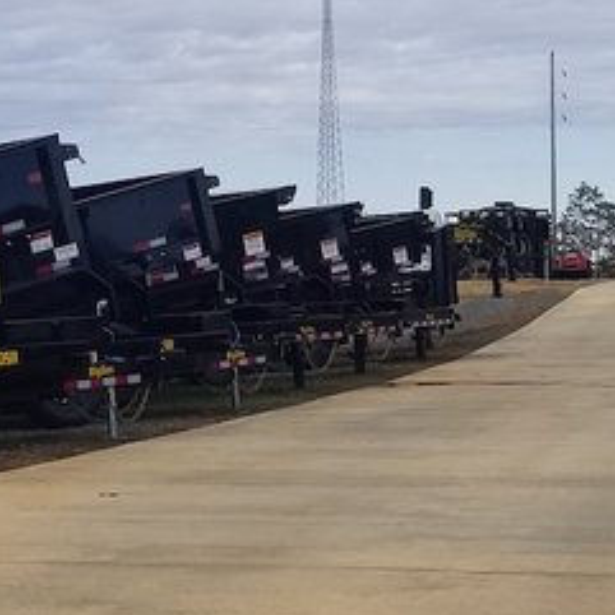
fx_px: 1628
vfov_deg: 21.3
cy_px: 196
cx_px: -8
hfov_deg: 20.7
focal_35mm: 81
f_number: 1.7
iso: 50
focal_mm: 4.3
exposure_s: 1/2283
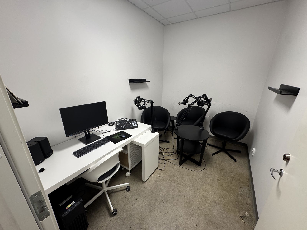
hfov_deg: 102.1
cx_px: 154
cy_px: 115
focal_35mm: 14
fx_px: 124
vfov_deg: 85.7
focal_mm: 2.22
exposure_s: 1/100
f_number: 2.2
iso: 200
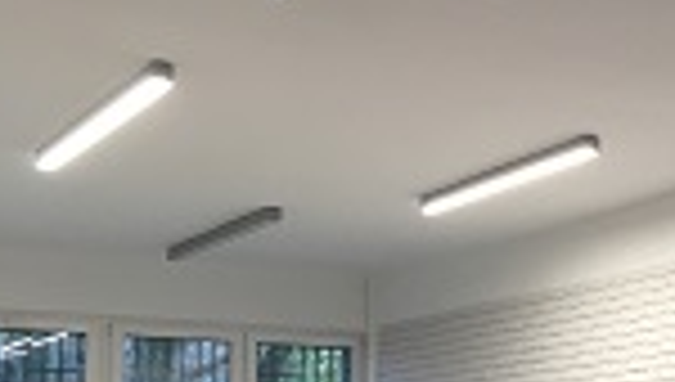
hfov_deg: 22.6
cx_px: 878
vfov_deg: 14.2
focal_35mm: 84
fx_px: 1506
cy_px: 413
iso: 50
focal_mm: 4.15
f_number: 2.2
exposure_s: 1/33
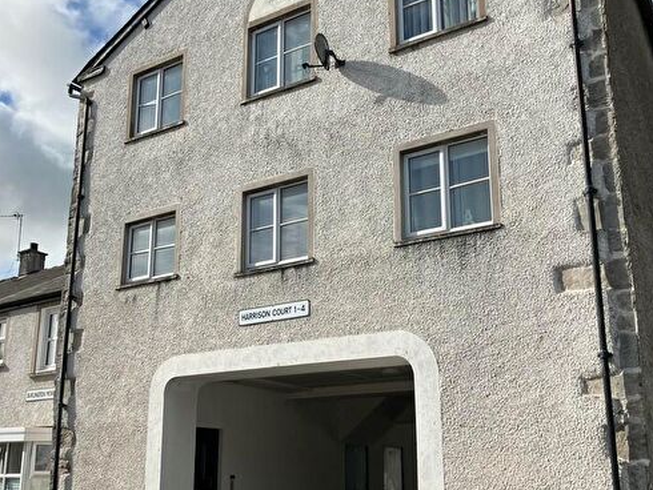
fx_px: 755
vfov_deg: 35.9
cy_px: 290
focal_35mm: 40
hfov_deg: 46.8
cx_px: 316
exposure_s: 1/2703
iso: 32
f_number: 1.8
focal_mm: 3.99
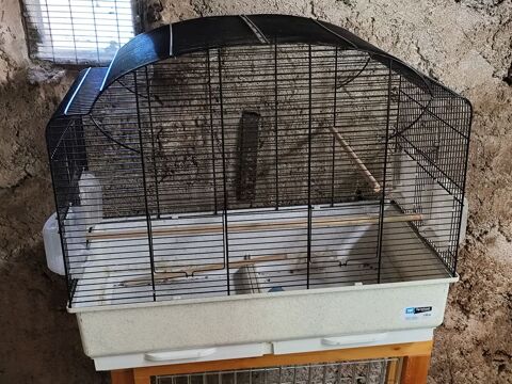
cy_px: 192
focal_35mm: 42
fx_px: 621
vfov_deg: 34.3
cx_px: 256
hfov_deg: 44.8
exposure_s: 1/33.3
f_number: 1.65
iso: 250
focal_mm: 6.19
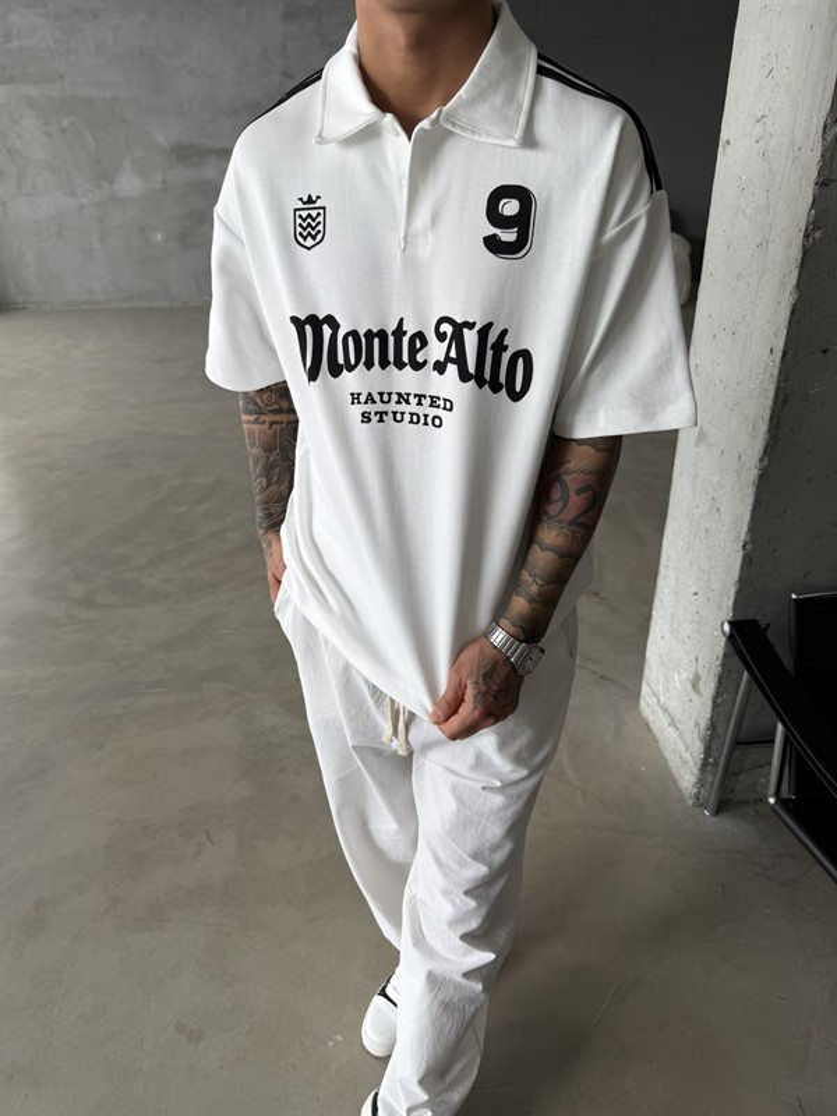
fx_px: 774
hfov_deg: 56.8
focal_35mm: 24
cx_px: 418
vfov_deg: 71.6
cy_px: 558
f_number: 1.78
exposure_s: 1/275
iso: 64
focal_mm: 6.76
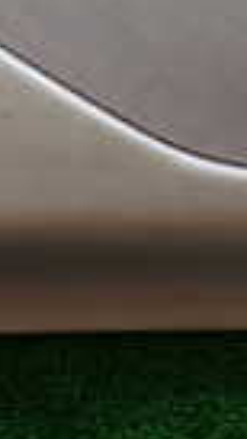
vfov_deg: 16.6
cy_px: -186
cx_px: -327
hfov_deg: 9.2
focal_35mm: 119
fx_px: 1386
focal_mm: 4.5
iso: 100
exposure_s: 1/100
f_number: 2.8
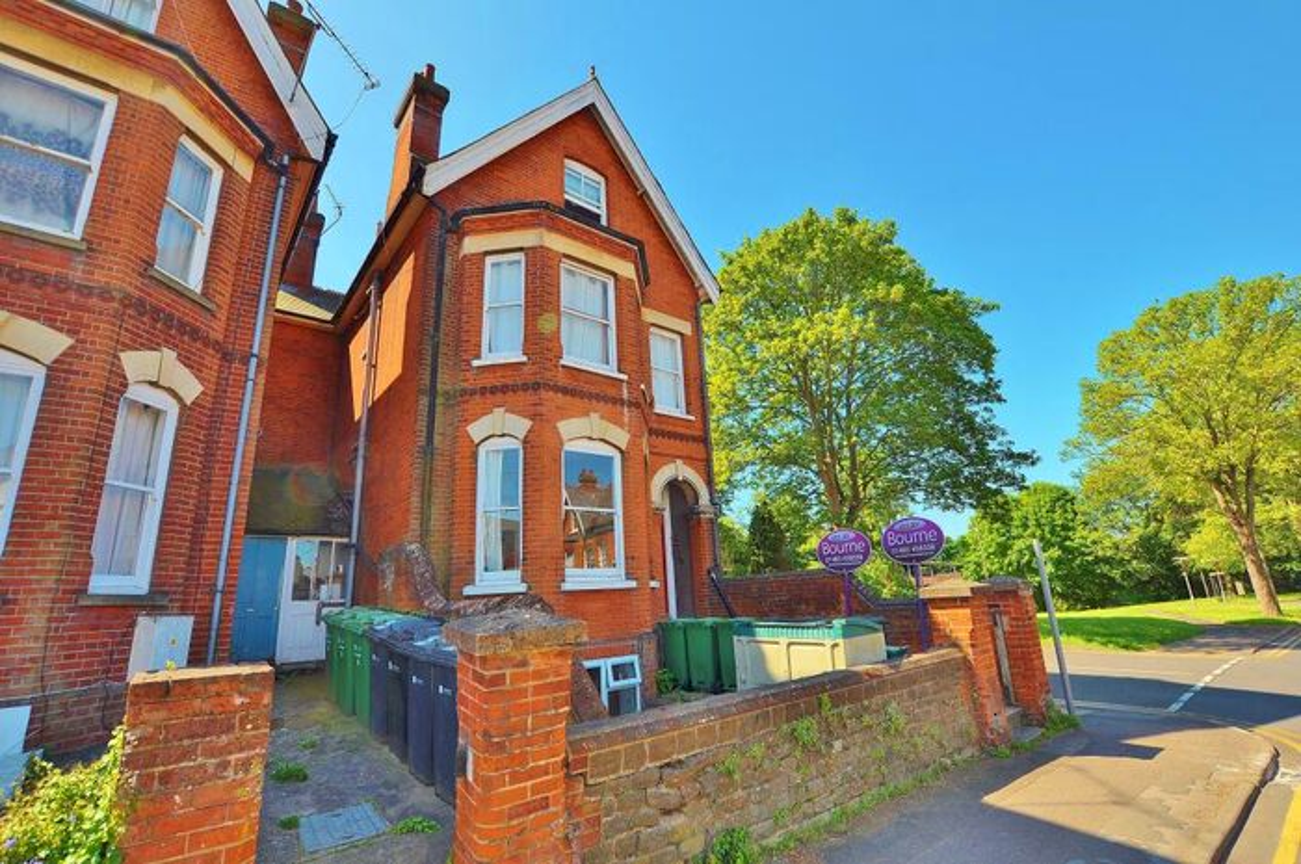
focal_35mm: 15
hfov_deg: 100.5
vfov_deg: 77.2
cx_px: 650
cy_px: 432
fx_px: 541
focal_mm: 10
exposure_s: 1/200
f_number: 7.1
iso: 200
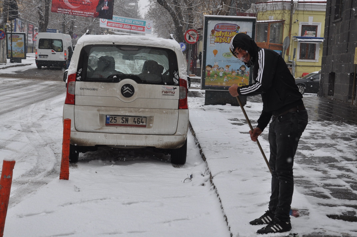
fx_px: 773
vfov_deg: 17.4
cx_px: 178
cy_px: 118
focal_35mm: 78
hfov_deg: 26.0
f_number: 7.1
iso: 200
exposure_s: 1/200
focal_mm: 52
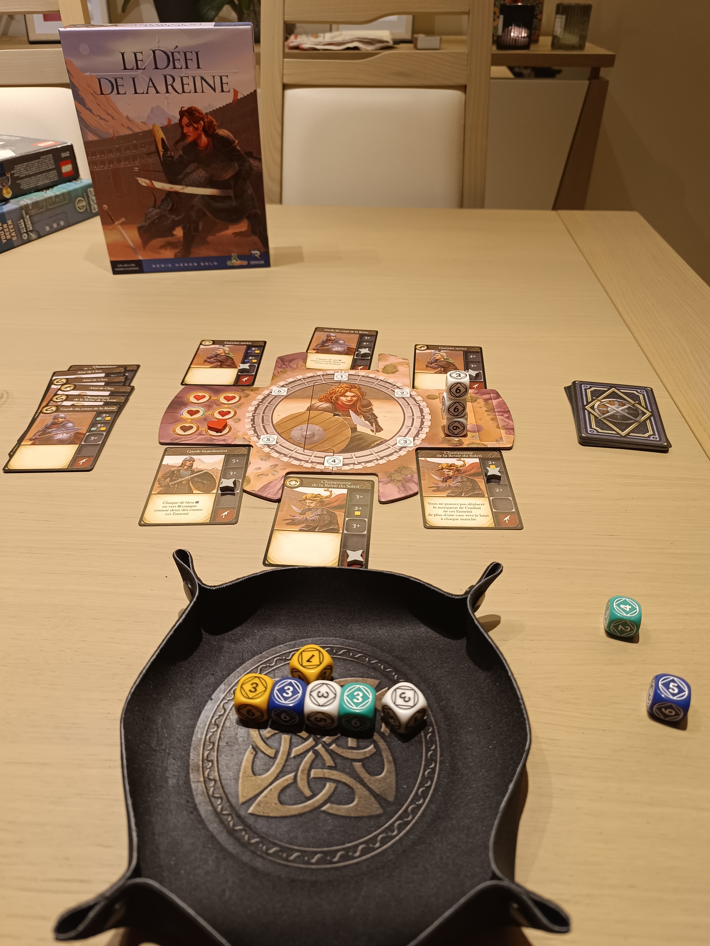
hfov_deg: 56.8
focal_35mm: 24
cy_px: 473
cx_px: 355
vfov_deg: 71.6
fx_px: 656
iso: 1060
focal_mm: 6.14
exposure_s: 1/50
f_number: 1.65
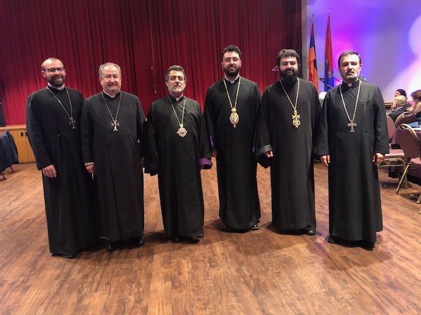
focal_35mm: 28
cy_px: 158
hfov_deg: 63.4
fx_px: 341
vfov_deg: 49.7
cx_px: 210
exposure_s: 1/5
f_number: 1.8
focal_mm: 3.99
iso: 100
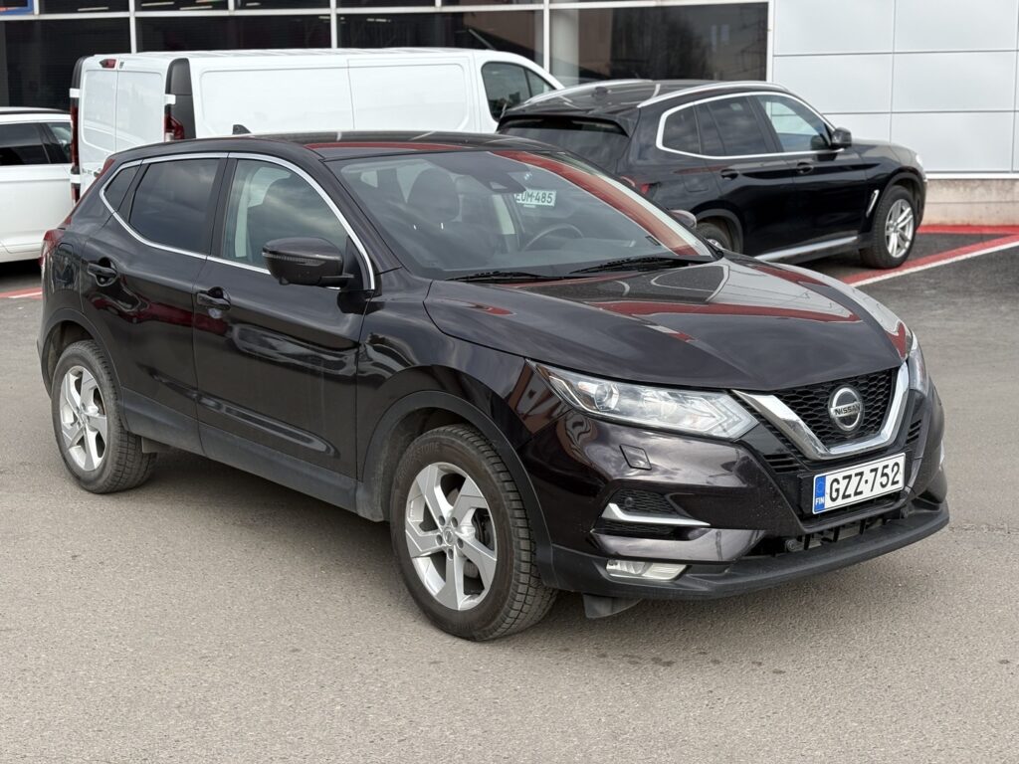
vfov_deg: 28.0
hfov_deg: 36.8
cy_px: 382
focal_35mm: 52
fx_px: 1531
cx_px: 510
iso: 50
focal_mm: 5.96
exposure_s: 1/1339
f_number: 1.6
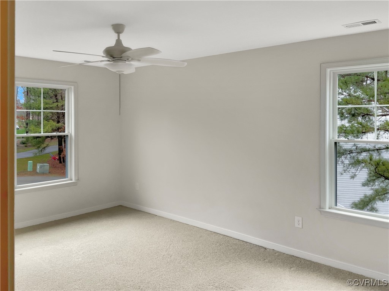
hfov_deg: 61.7
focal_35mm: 29
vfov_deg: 48.2
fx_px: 326
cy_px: 146
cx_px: 194
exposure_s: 1/41
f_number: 1.8
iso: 16
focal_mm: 3
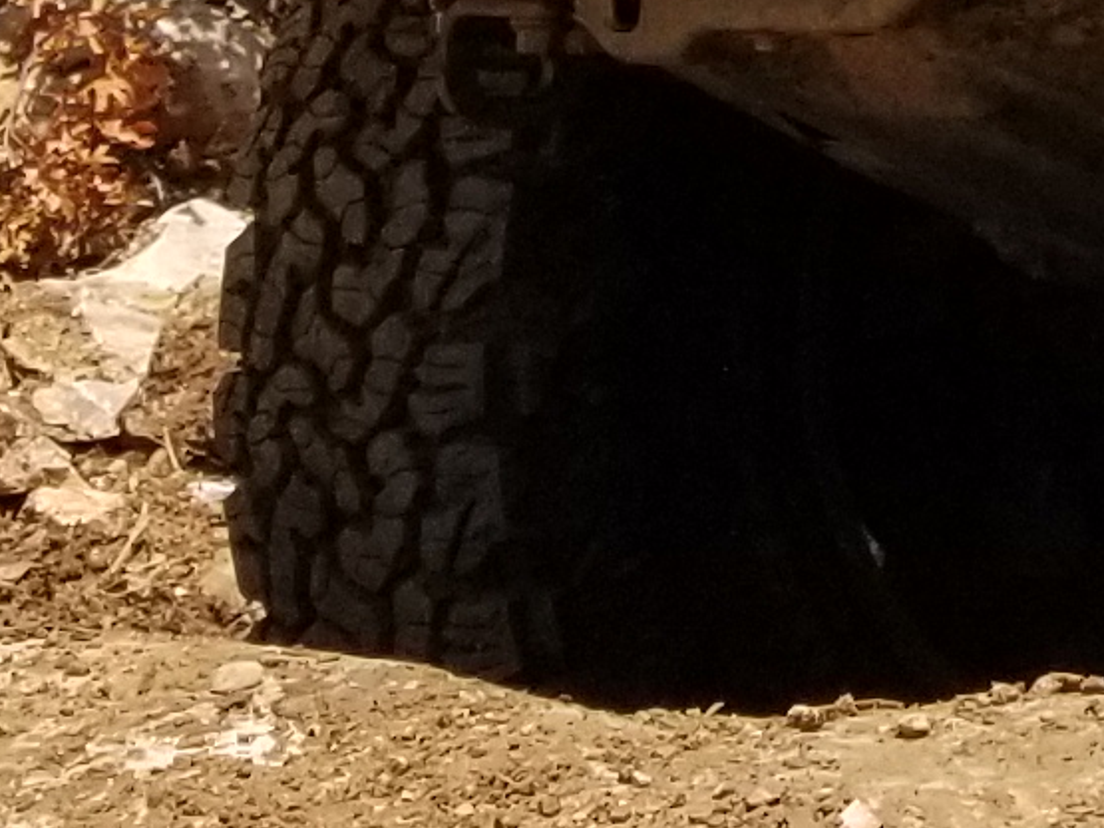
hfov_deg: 9.4
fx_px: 6026
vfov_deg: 7.5
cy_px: -969
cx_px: 2544
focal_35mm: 189
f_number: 1.7
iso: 50
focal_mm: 4.25
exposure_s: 1/2056
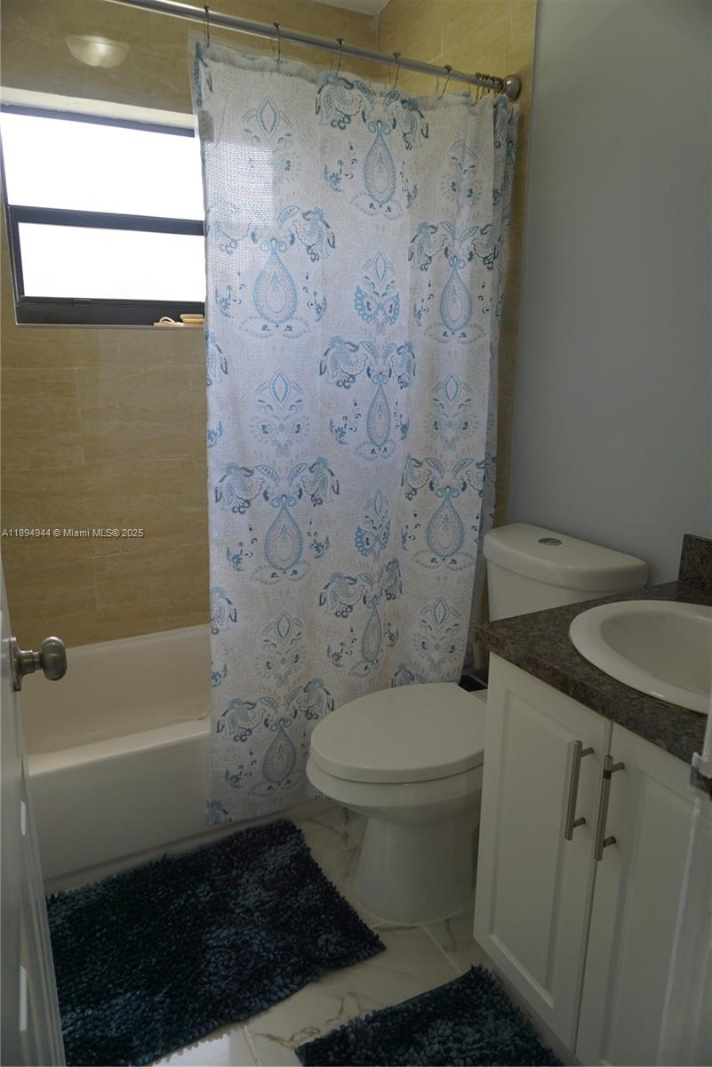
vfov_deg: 73.7
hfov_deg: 53.2
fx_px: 711
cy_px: 534
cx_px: 356
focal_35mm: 24
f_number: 4
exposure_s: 1/160
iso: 250
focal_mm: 16
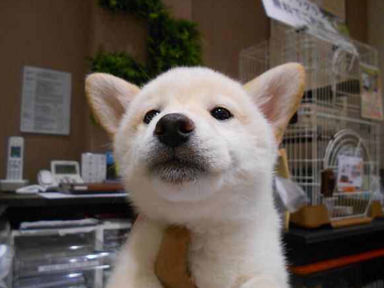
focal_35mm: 27
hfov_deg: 65.3
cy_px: 147
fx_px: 299
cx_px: 187
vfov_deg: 51.3
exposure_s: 1/125
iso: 400
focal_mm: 4.6
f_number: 3.2
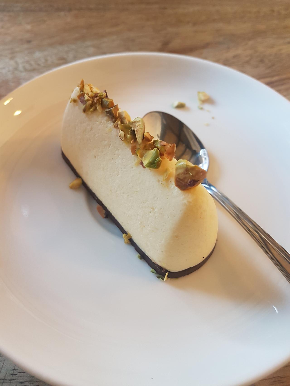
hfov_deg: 53.1
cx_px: 145
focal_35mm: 26
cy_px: 193
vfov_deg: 67.3
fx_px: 290
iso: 200
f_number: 1.7
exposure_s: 1/50
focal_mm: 4.2
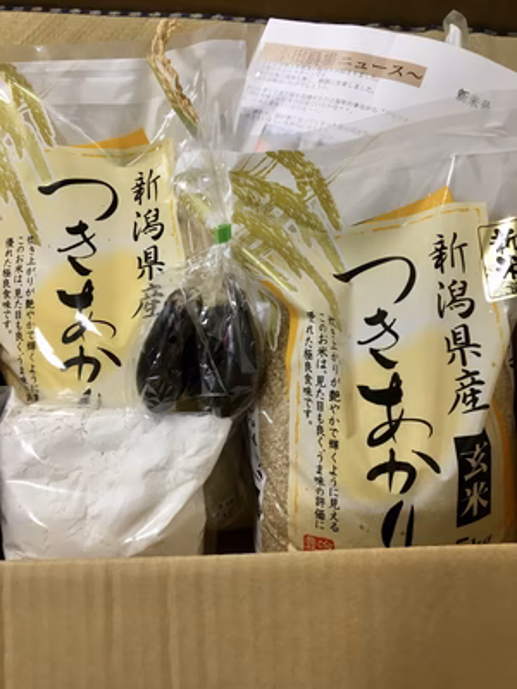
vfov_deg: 61.7
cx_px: 258
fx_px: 577
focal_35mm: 29
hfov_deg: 48.2
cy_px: 344
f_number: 2.2
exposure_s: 1/30
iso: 80
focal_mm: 4.15
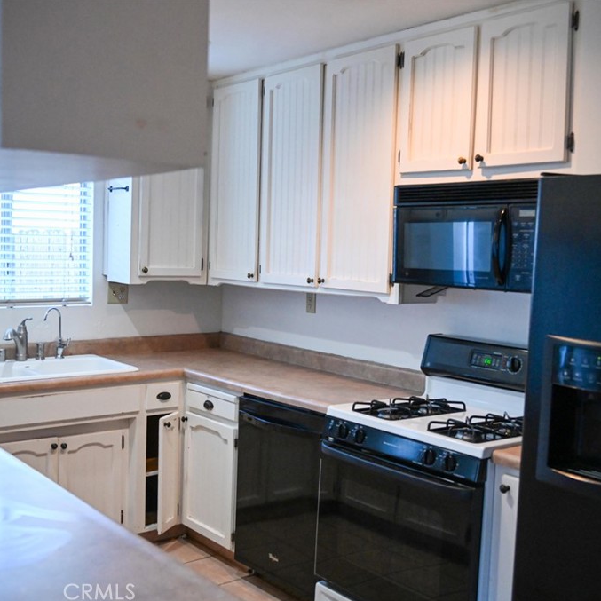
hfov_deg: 46.0
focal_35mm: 36
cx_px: 304
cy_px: 301
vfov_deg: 46.0
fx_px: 707
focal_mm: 28
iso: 3200
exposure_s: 1/100
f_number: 4
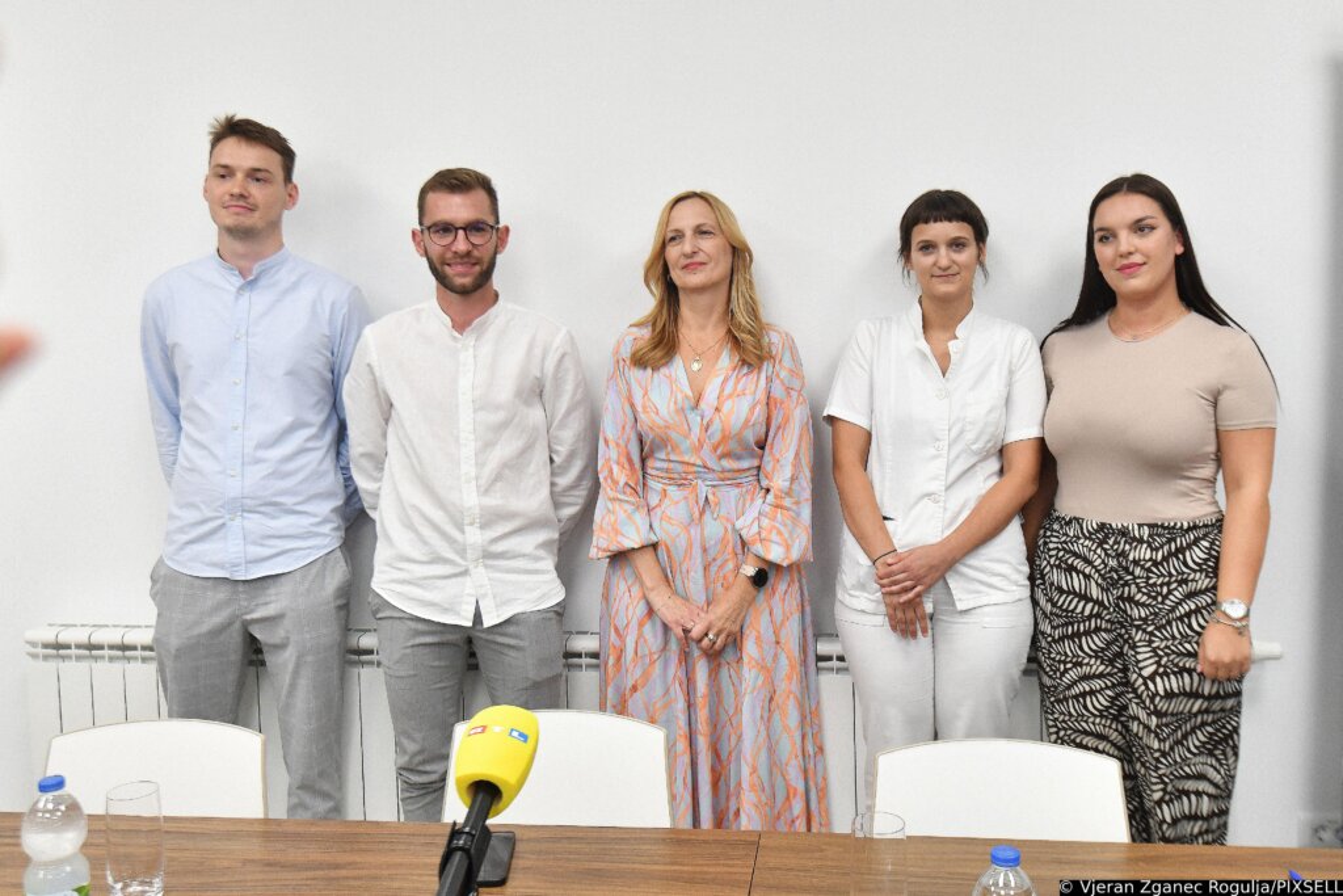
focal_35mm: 26
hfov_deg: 69.4
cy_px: 448
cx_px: 672
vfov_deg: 49.6
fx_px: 970
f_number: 5
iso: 1000
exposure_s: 1/100
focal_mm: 26
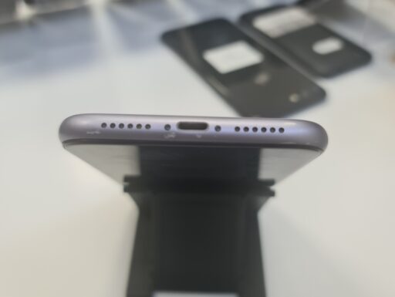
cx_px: 198
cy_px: 148
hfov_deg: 69.3
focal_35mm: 25
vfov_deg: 55.0
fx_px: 286
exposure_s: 1/100
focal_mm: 7
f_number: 1.8
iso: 125
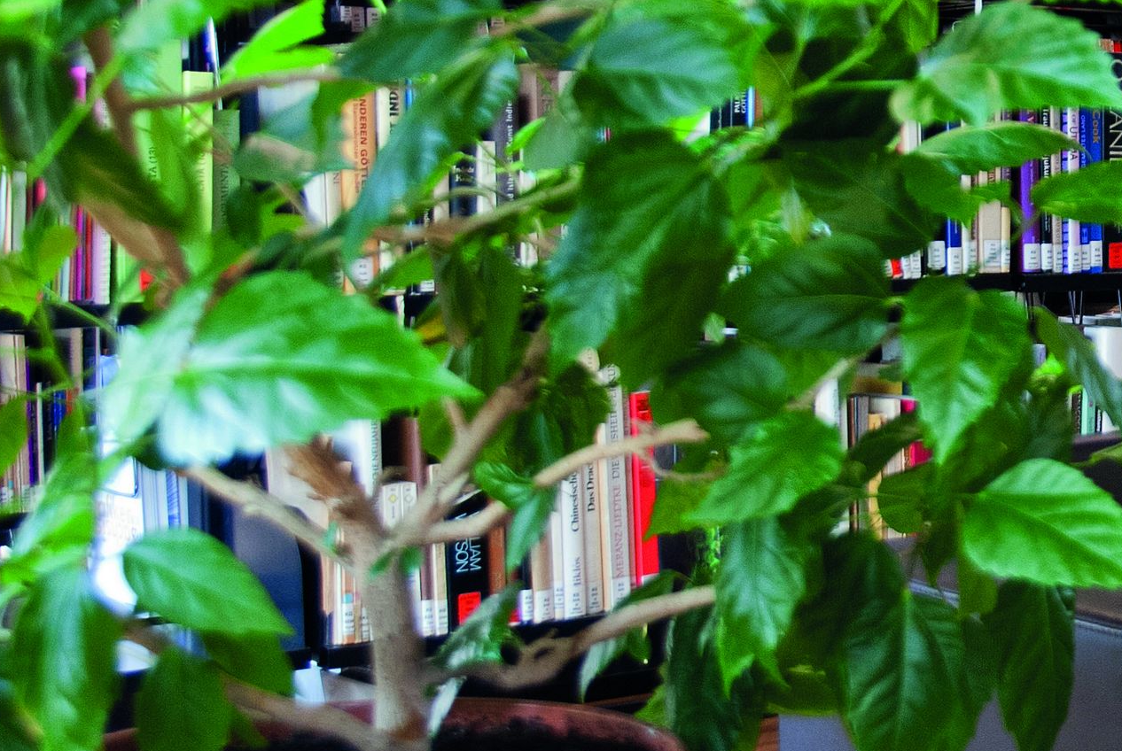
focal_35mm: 80
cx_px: 1190
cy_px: 275
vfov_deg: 17.0
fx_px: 2505
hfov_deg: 23.9
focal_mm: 21
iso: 400
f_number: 3.2
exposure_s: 1/25
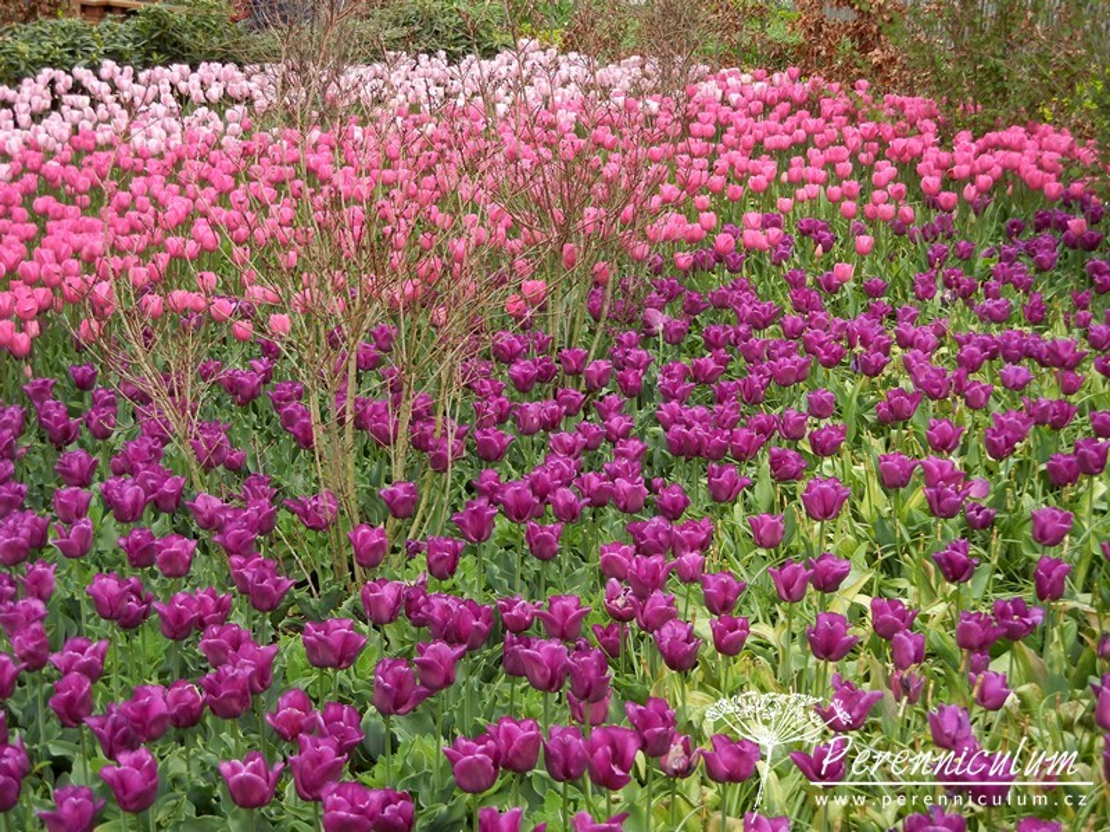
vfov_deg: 24.8
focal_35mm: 59
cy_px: 416
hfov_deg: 32.7
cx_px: 555
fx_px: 1892
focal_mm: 10.6
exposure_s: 1/332
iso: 160
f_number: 4
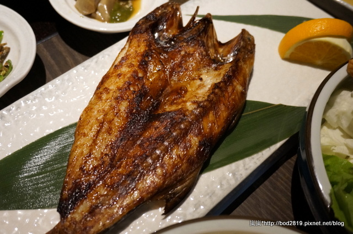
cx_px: 176
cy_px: 117
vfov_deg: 35.4
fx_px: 367
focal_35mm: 38
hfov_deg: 51.3
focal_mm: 25
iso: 1600
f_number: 4.5
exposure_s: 1/60
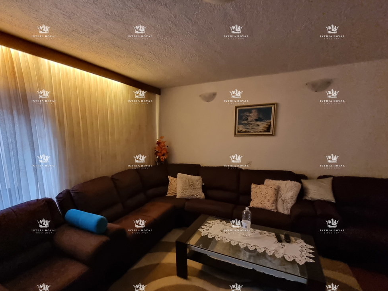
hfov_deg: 94.1
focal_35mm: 16
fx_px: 179
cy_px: 171
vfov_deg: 77.4
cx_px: 172
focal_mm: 2.2
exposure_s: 1/25
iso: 800
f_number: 2.2
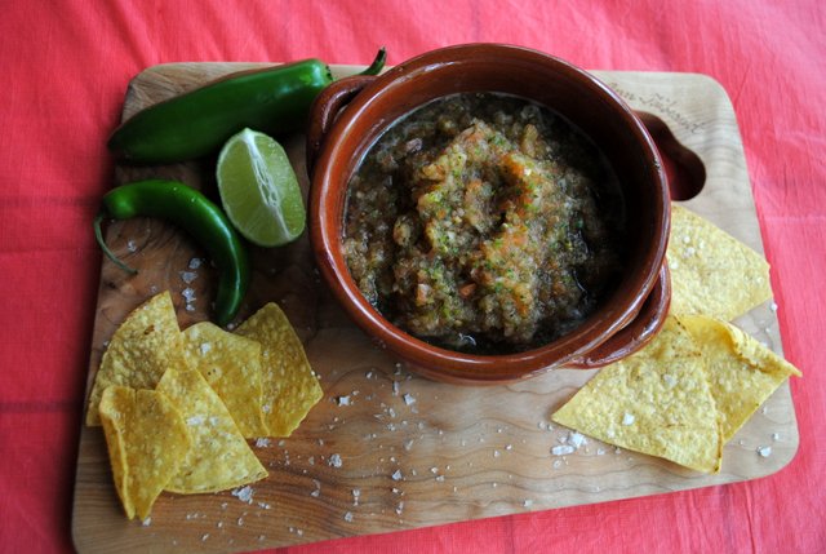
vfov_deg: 37.0
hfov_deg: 53.1
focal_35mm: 36
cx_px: 413
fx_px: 827
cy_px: 277
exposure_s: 1/60
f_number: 4
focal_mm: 24
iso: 200
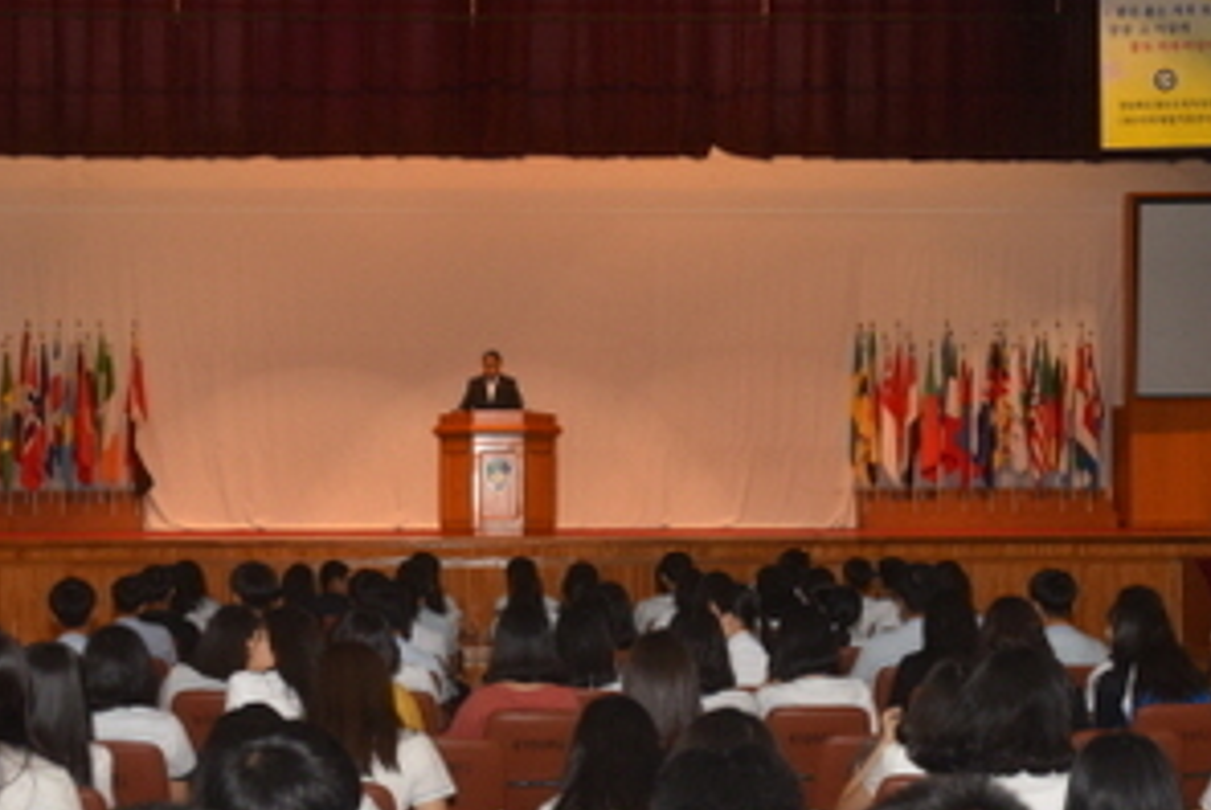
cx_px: 495
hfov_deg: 29.6
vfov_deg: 20.0
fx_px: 2290
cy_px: 495
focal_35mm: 68
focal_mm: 36
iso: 250
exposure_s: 1/60
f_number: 5
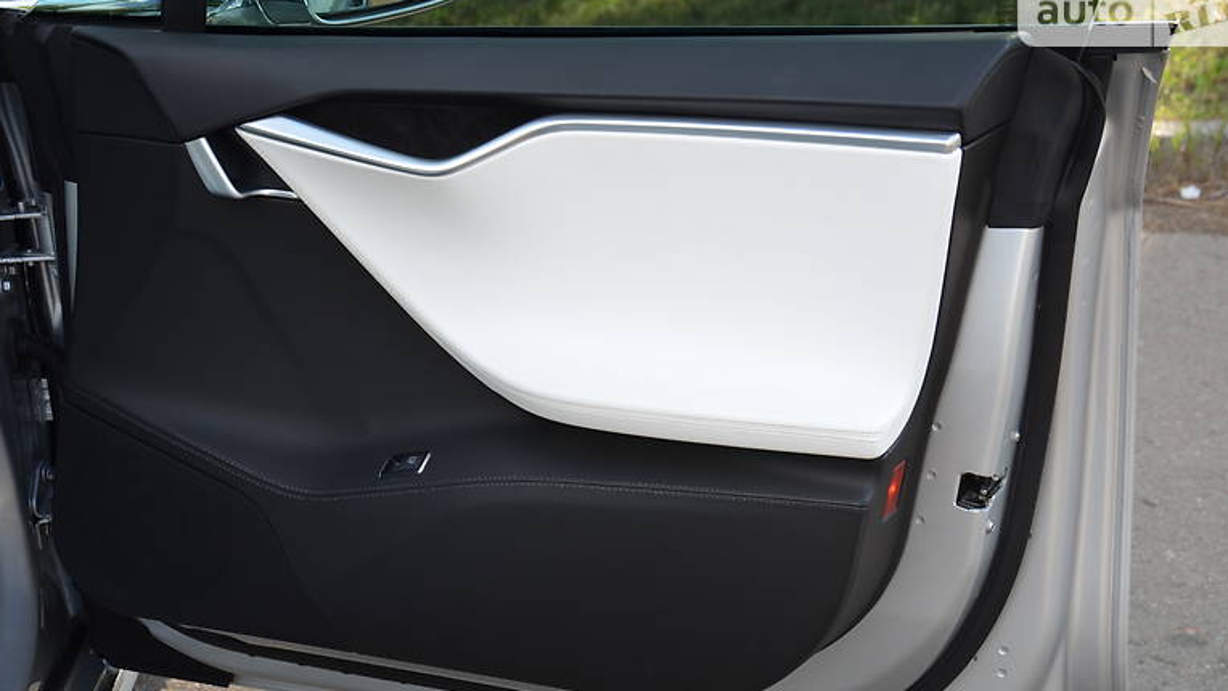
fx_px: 2247
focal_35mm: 69
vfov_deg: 17.5
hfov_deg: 30.6
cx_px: 630
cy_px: 384
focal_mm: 42
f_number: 6.3
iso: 200
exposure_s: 1/160
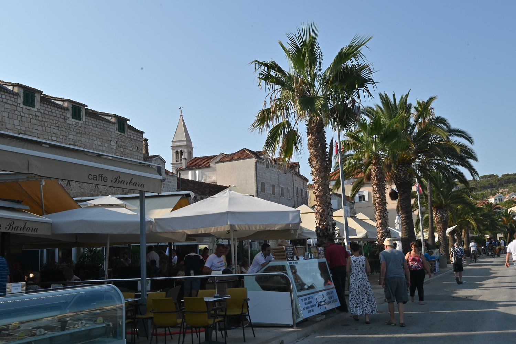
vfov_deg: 36.9
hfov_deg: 53.1
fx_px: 516
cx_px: 258
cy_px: 172
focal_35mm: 36
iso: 100
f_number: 22
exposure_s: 1/40
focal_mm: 24
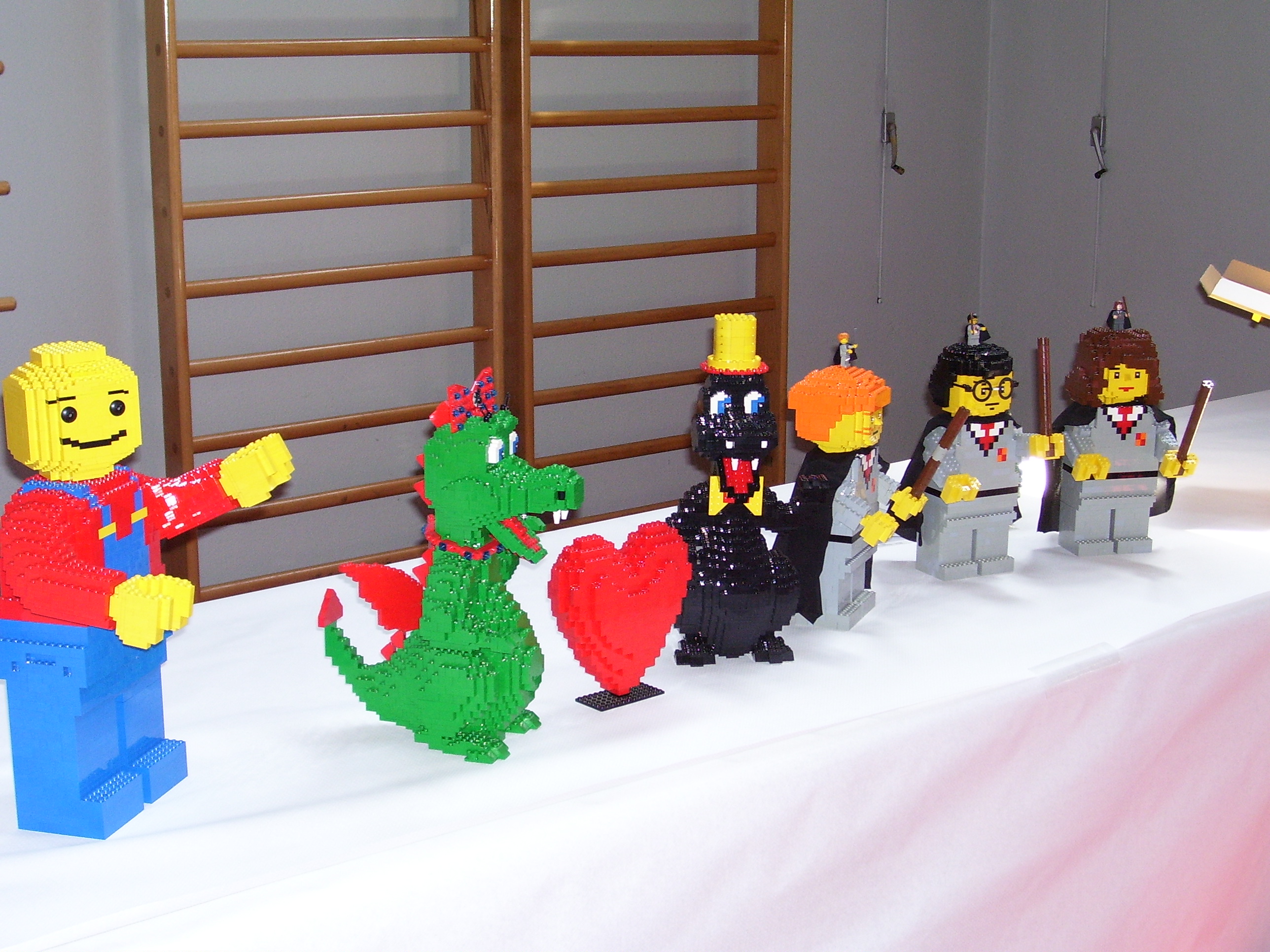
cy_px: 476
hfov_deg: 36.2
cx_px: 635
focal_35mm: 53
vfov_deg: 27.5
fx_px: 1944
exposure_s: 1/60
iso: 125
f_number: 3.4
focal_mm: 8.6
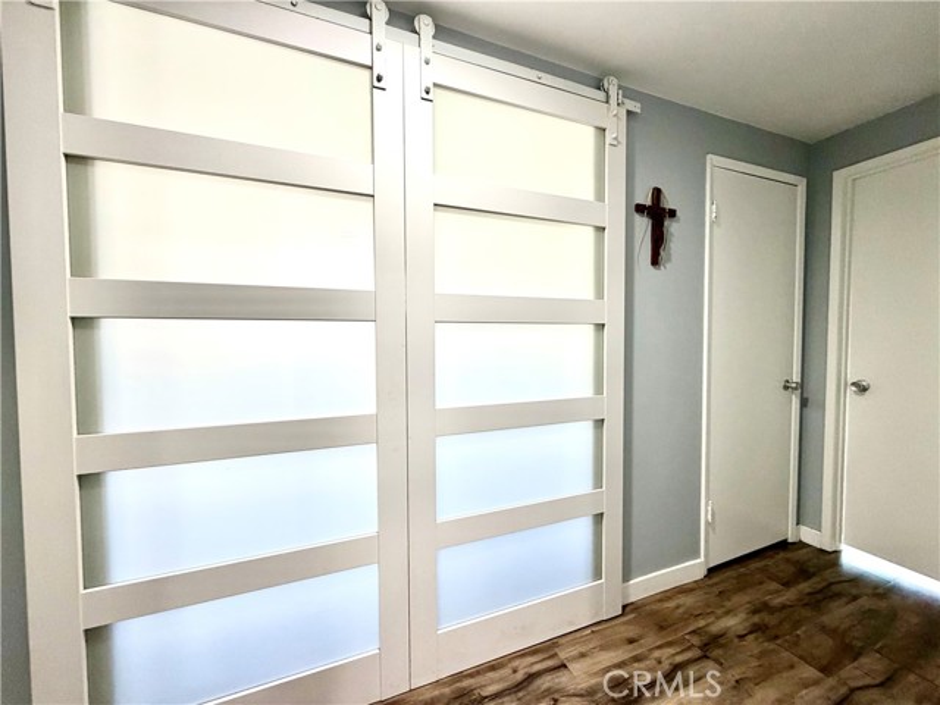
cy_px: 352
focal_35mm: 14
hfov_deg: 102.1
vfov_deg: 85.7
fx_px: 380
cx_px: 470
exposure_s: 1/120
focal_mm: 2.22
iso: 200
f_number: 2.2
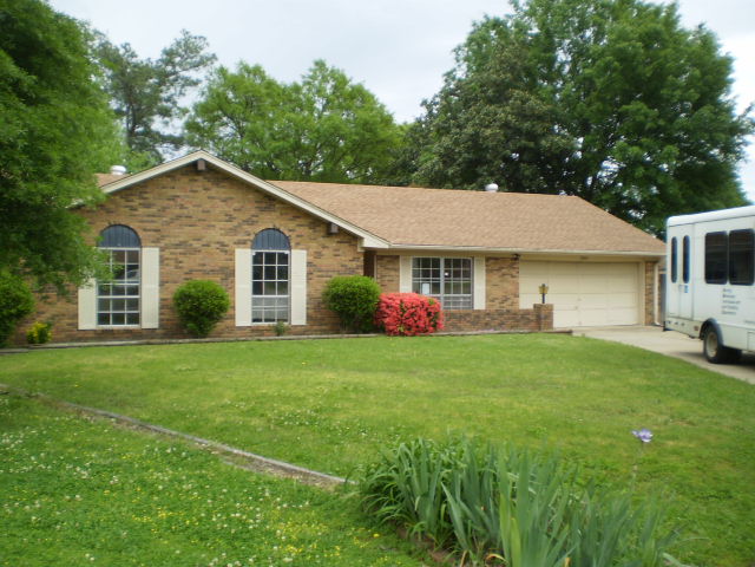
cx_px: 378
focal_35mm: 36
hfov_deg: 51.4
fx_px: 785
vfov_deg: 39.7
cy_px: 284
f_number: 3.1
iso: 64
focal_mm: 6.3
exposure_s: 1/200
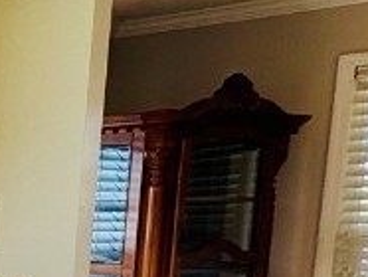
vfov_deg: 18.5
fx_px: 820
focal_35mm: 77
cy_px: 305
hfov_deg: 15.2
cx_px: -503
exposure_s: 1/128
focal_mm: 2.22
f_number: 2.2
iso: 40
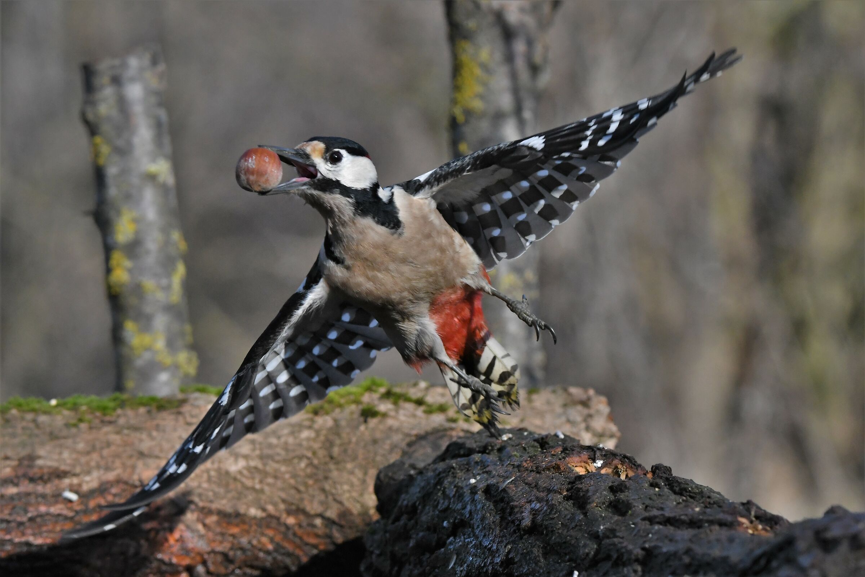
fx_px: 7208
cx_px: 432
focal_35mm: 300
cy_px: 288
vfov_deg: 4.6
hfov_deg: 6.9
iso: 2000
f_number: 9
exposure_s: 1/4000
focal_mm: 200
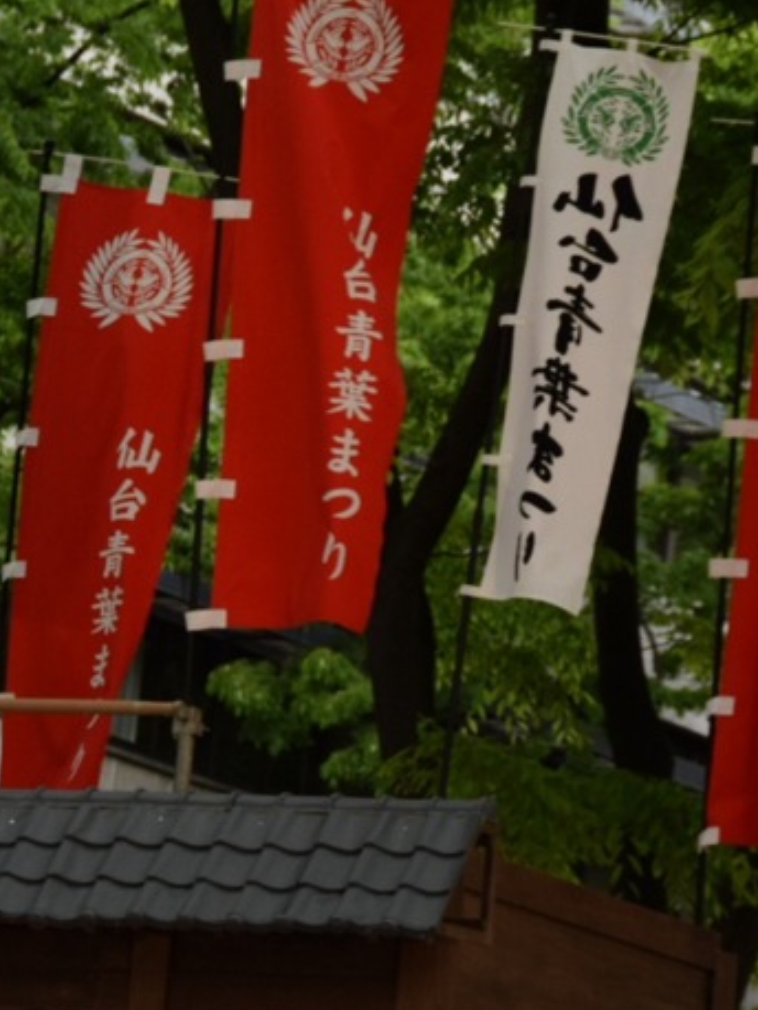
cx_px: 108
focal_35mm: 306
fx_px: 8928
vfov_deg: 6.5
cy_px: 520
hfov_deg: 4.9
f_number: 8
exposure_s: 1/160
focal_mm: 95
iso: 800
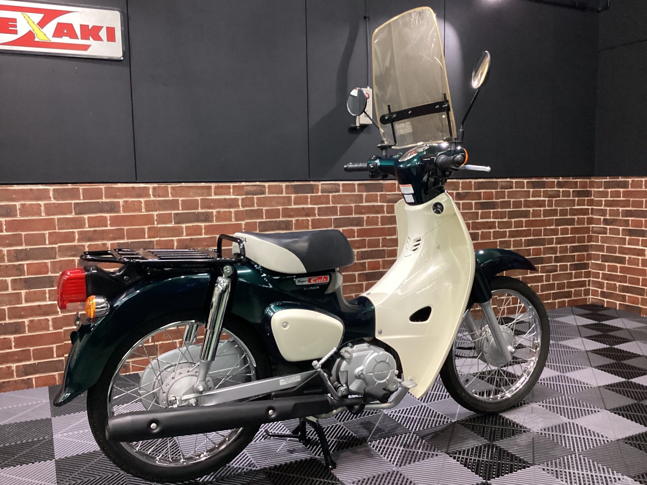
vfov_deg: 45.4
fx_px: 579
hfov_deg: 58.4
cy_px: 242
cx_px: 324
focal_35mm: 31
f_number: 2.4
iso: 250
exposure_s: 1/60
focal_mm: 3.3
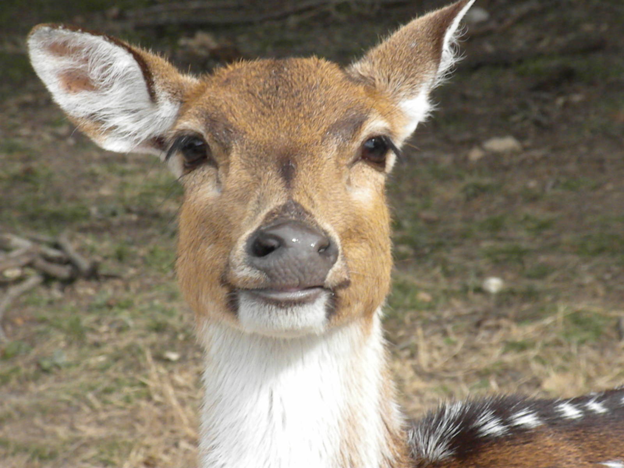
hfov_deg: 8.3
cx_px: 312
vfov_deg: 6.2
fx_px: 4290
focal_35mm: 238
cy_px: 234
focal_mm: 42.1
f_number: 14
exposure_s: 1/176
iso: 640
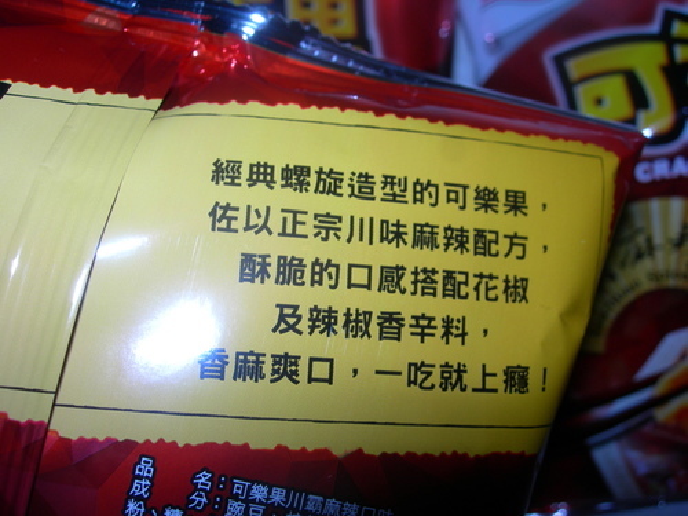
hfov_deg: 49.0
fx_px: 755
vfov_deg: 37.7
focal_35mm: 38
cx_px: 344
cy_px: 258
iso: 50
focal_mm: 7.8
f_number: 4.8
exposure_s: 1/60.1
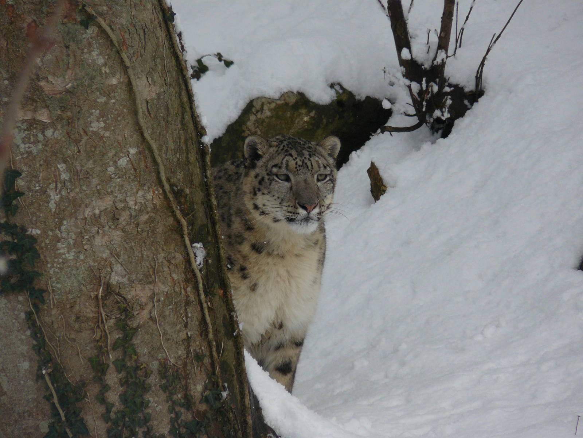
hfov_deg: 4.6
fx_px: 7276
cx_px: 292
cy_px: 219
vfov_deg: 3.4
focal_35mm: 432
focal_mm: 72
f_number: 4
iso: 100
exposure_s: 1/640
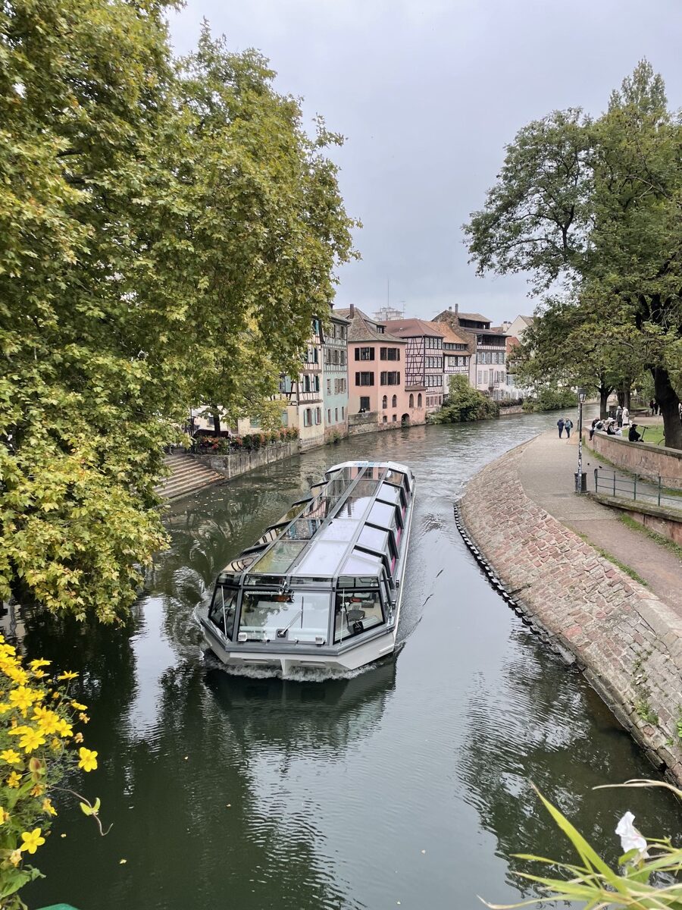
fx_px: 683
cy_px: 455
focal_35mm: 26
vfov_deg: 67.3
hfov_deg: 53.1
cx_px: 341
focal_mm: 4.2
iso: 32
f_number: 1.6
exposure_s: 1/739
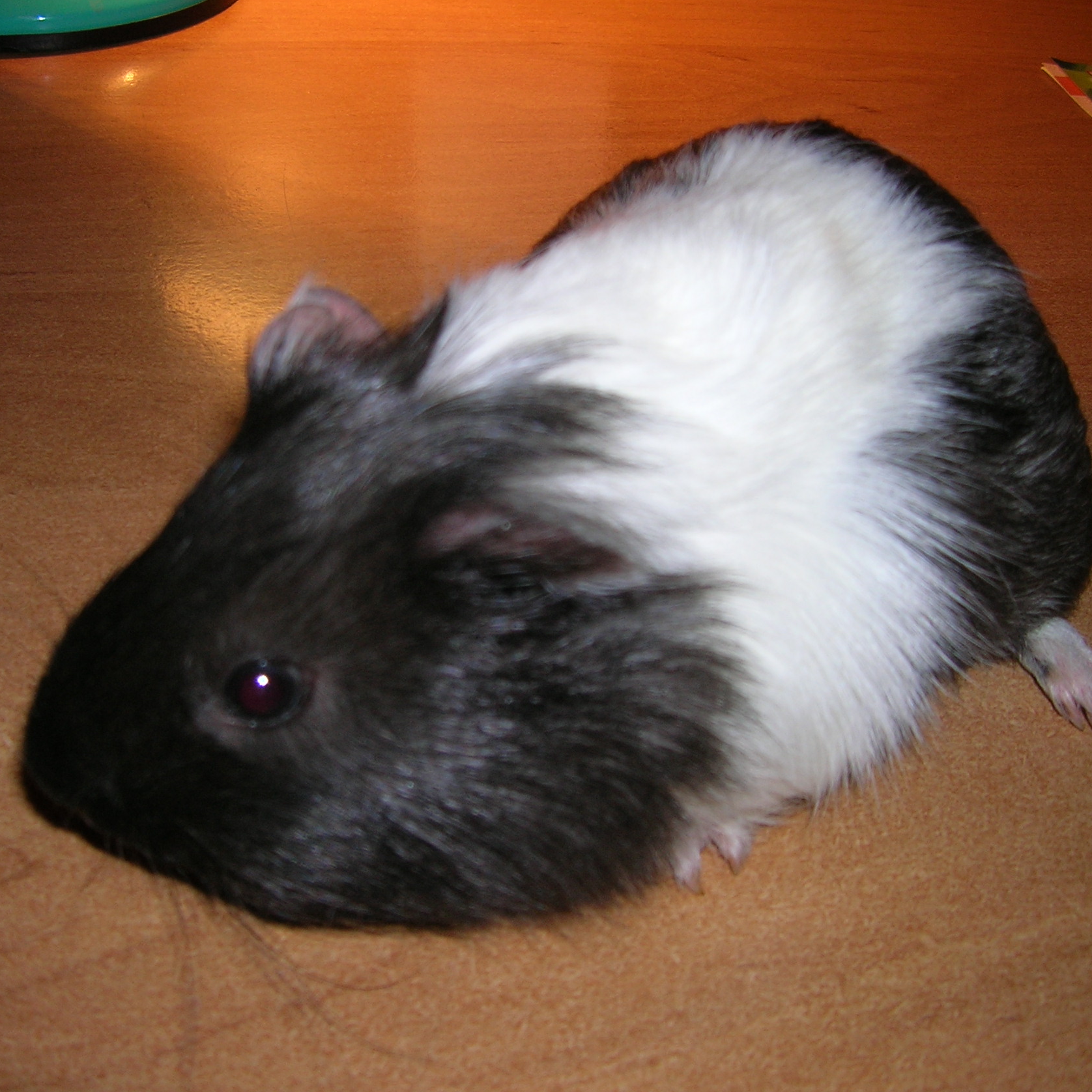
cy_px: 543
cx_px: 489
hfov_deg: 40.9
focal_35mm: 41
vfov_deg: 40.9
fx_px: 1463
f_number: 2.9
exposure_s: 1/60.1
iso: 50
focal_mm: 5.7
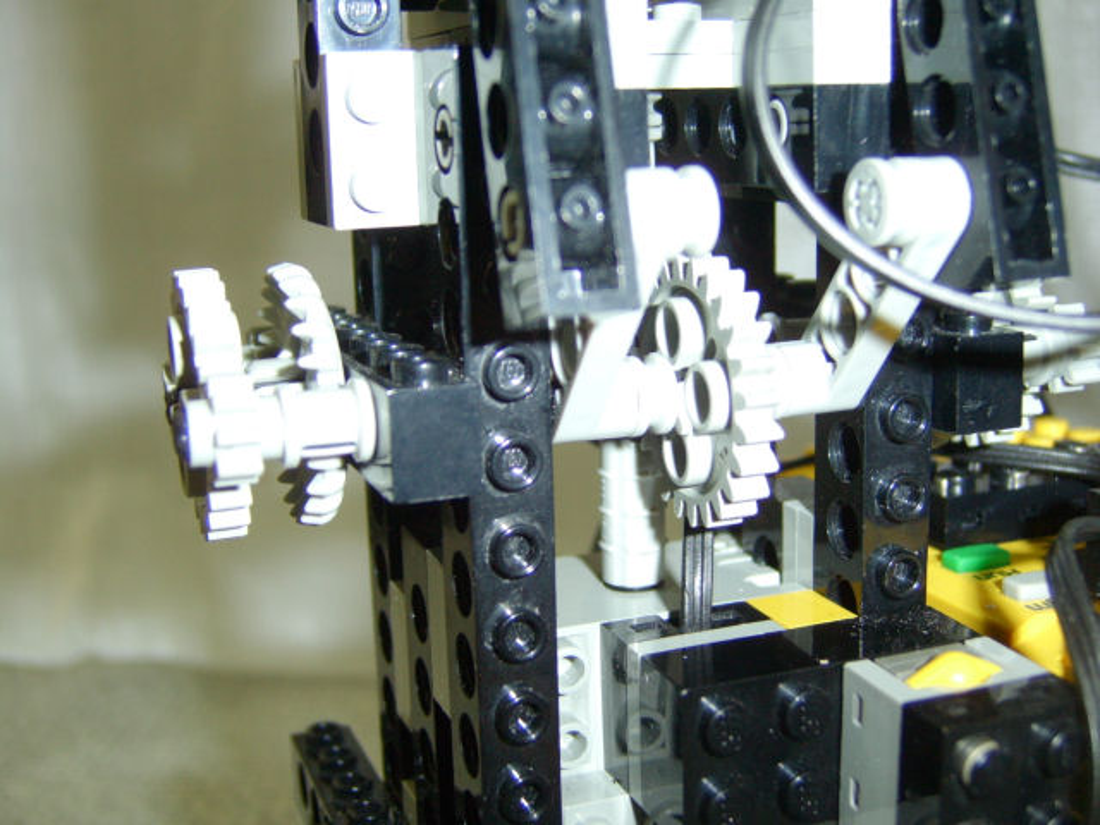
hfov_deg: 49.0
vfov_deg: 37.7
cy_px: 412
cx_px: 550
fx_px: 1208
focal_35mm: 38
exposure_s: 1/60
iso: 200
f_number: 2.7
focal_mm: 9.86
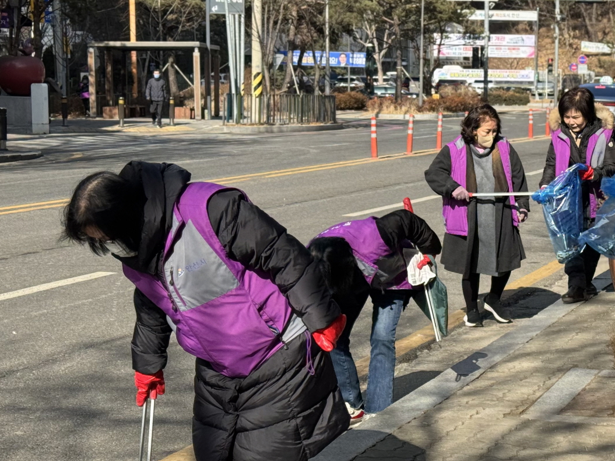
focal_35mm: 91
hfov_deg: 21.1
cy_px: 232
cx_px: 550
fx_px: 1617
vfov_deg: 16.2
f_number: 1.78
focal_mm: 6.76
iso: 64
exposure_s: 1/3096
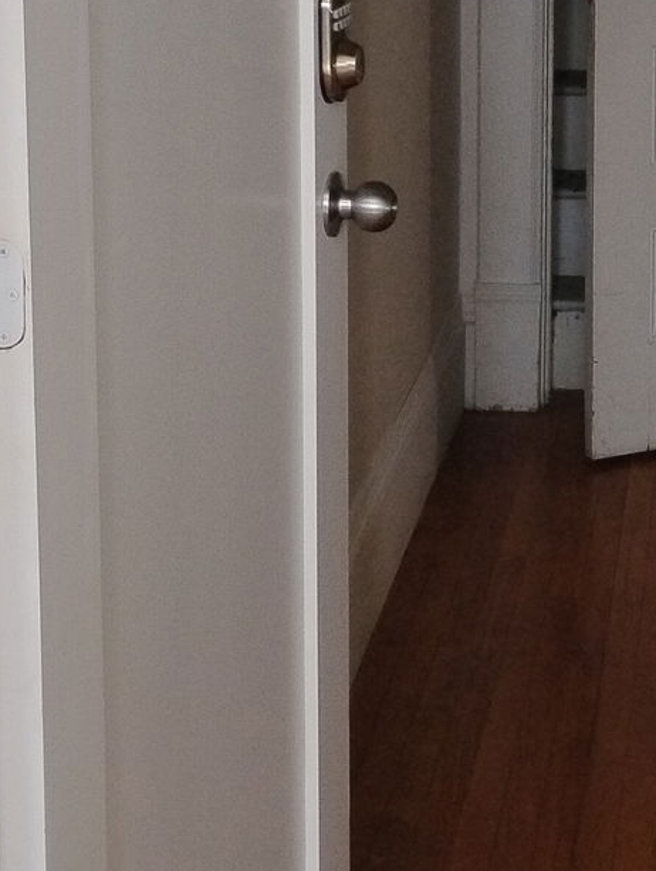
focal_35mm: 97
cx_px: 714
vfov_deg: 19.9
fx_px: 2443
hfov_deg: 14.9
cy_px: 139
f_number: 1.8
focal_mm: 4.26
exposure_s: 1/120
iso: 400
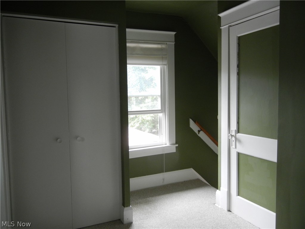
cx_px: 152
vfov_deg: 46.8
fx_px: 264
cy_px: 114
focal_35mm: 30
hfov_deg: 60.0
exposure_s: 1/30
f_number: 3.5
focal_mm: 5.4
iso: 325
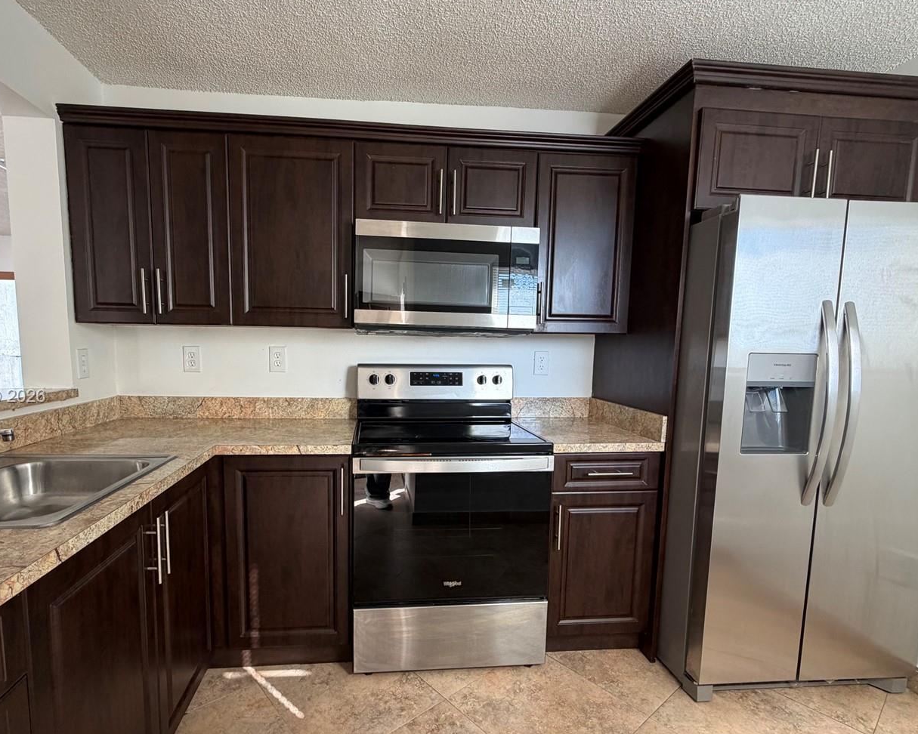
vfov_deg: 73.7
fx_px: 489
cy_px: 397
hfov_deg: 86.1
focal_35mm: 18
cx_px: 415
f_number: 2.2
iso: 160
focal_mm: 2.22
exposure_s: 1/121
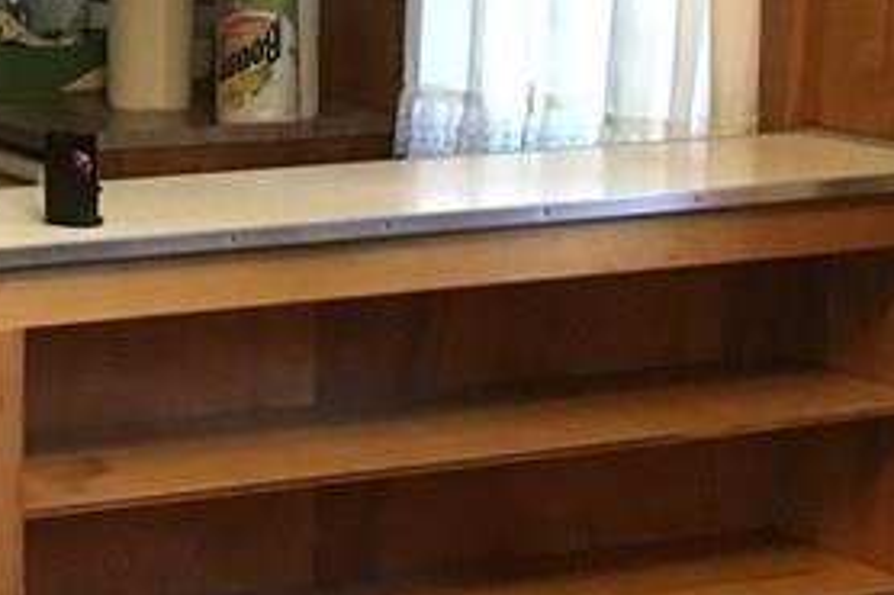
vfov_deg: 12.3
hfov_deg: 17.9
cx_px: -51
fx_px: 2755
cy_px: 293
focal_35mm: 111
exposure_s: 1/15
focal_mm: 4.15
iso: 250
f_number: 2.2
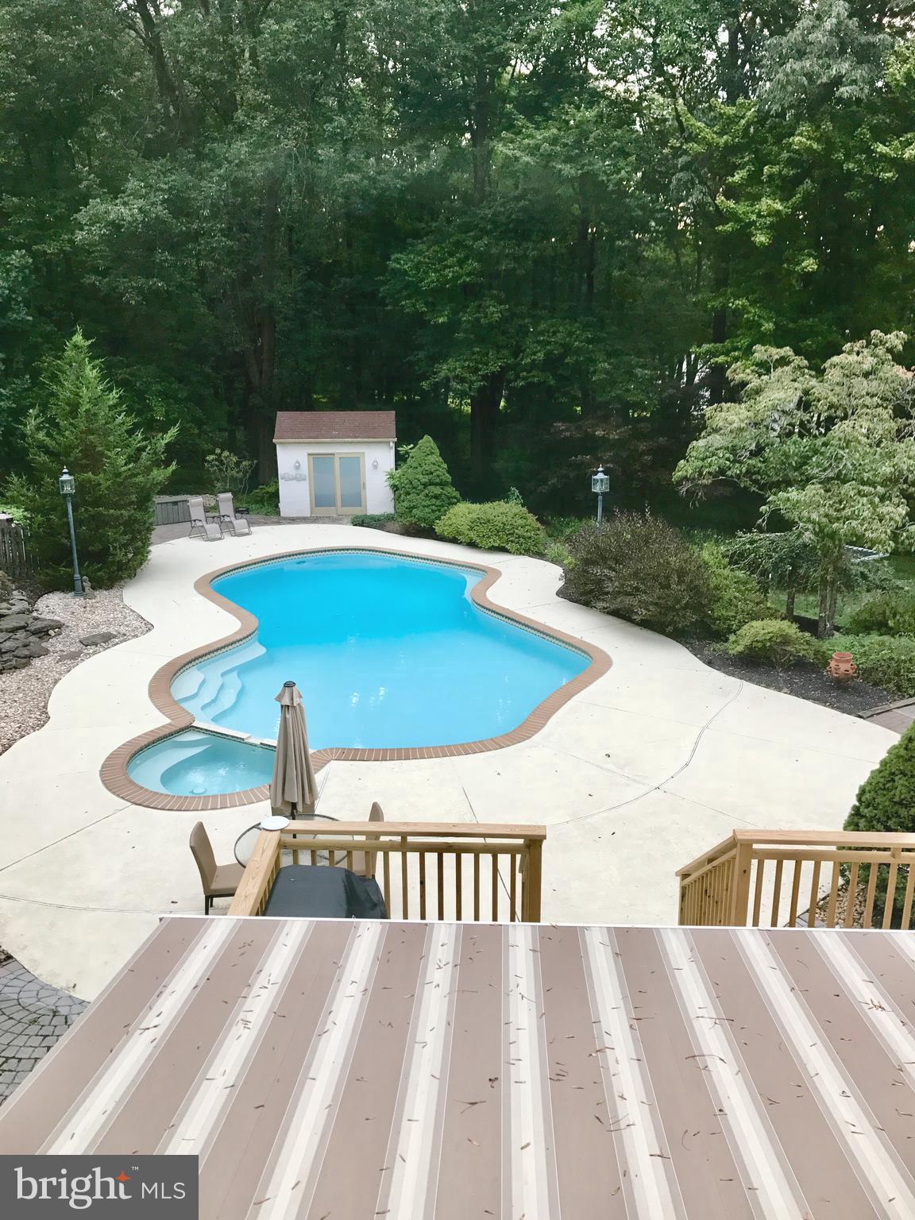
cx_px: 458
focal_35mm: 28
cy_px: 610
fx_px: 987
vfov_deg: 63.4
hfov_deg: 49.7
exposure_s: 1/120
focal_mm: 3.99
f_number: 1.8
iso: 40
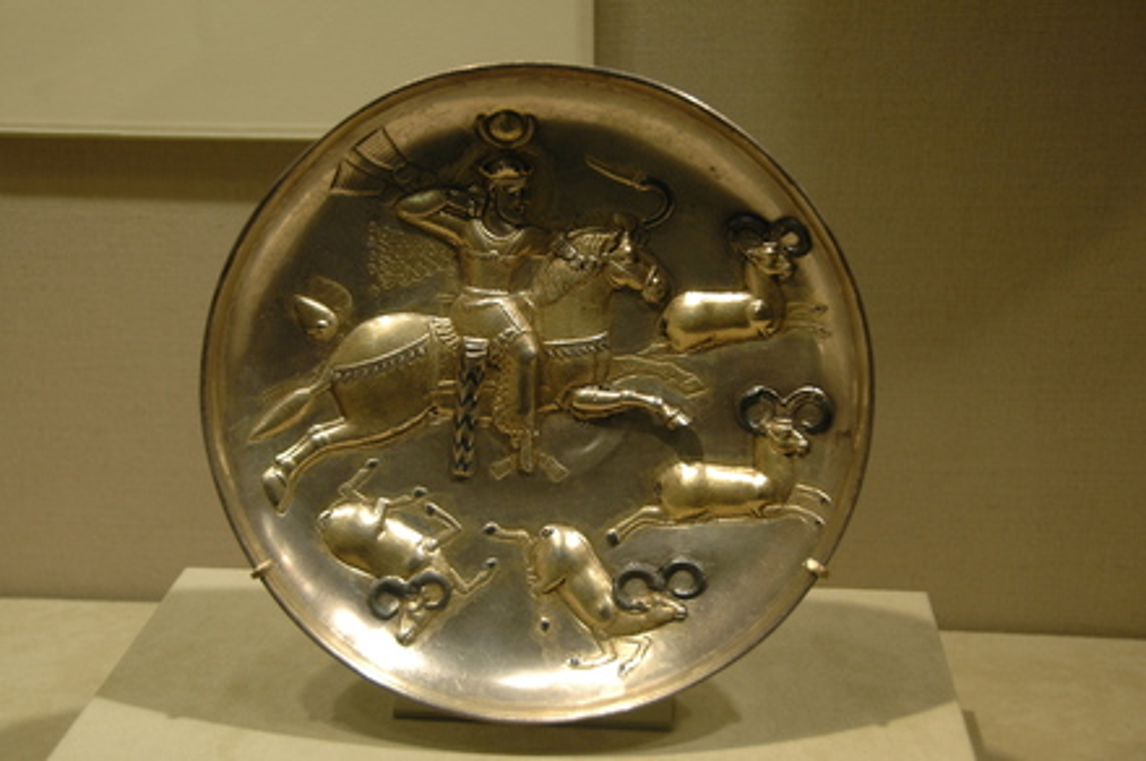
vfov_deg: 28.0
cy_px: 380
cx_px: 573
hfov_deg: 41.2
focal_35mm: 48
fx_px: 1526
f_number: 4.2
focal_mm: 32
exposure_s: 1/25
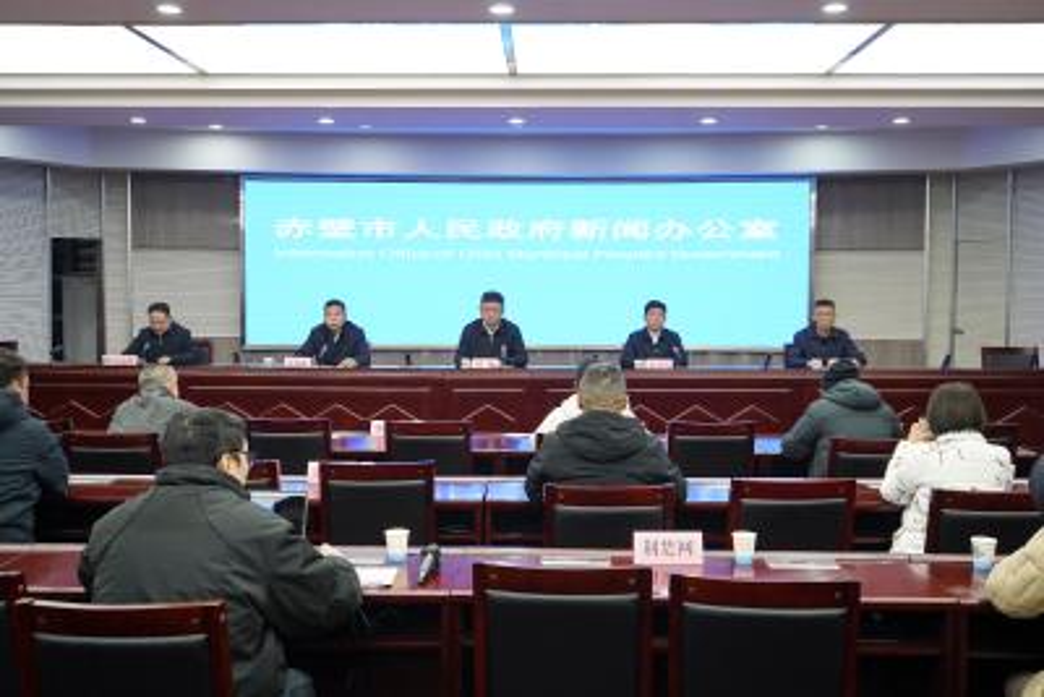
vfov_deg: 36.0
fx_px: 1073
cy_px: 348
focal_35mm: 37
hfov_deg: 51.9
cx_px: 522
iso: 2000
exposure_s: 1/200
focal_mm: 37
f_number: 5
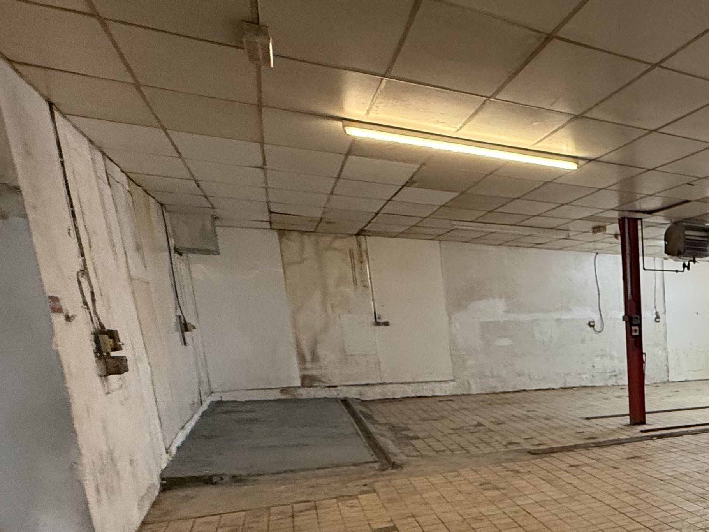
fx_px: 635
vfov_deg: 43.1
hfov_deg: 44.2
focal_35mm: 31
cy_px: 434
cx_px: 785
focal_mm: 2.22
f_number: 2.2
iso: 400
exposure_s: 1/50
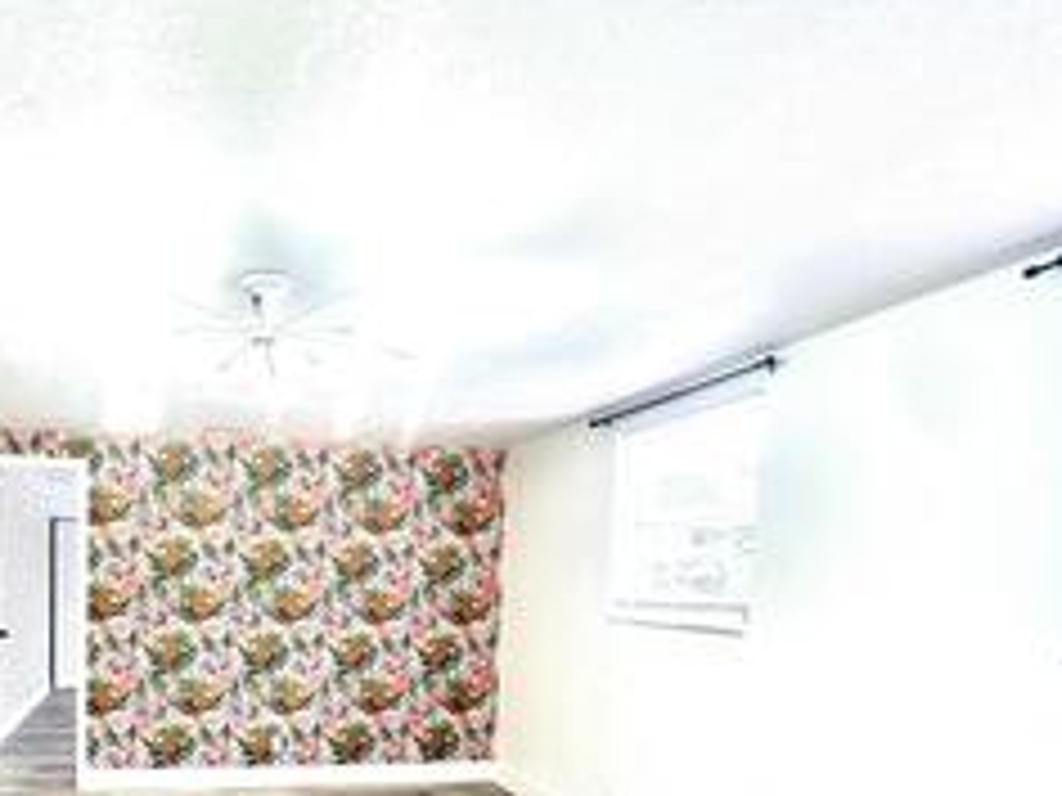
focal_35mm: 22
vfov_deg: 57.2
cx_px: 274
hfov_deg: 71.5
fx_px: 675
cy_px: 621
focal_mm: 1.57
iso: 80
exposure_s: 1/99
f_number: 1.8
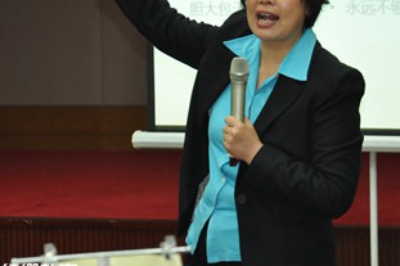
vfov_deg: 6.7
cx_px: 269
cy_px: 75
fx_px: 2274
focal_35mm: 205
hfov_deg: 10.0
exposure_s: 1/80
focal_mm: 85
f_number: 5.6
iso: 1600
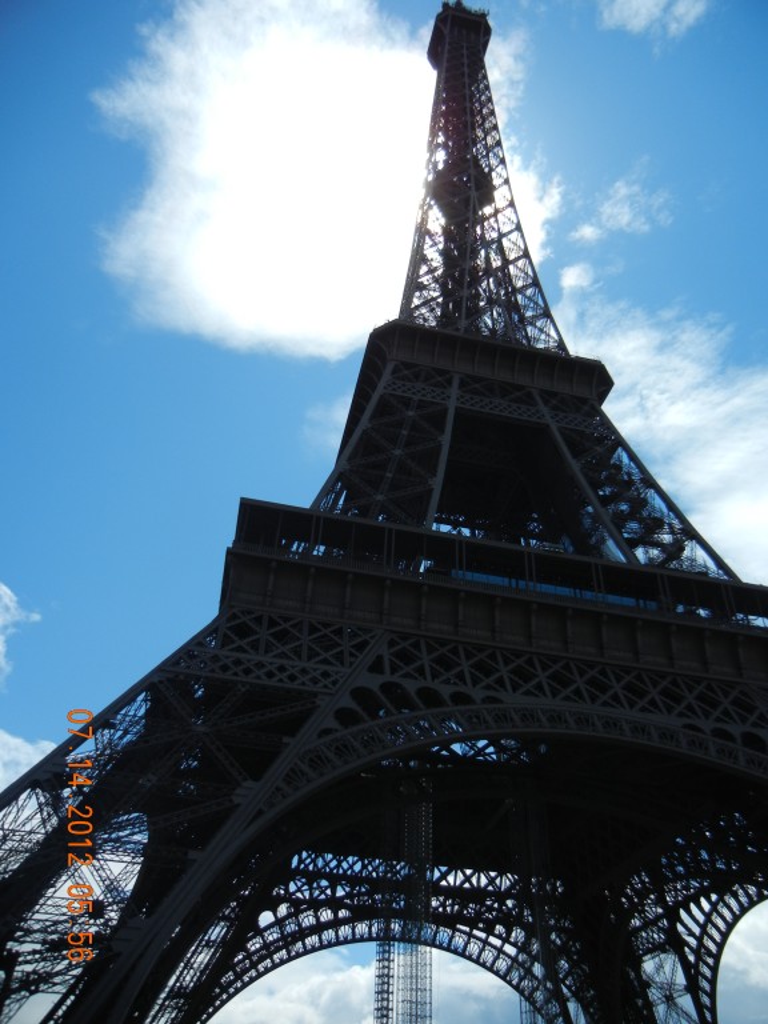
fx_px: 887
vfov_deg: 60.0
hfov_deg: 46.8
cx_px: 384
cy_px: 512
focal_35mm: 30
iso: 160
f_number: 7
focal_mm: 5.4
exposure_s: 1/715
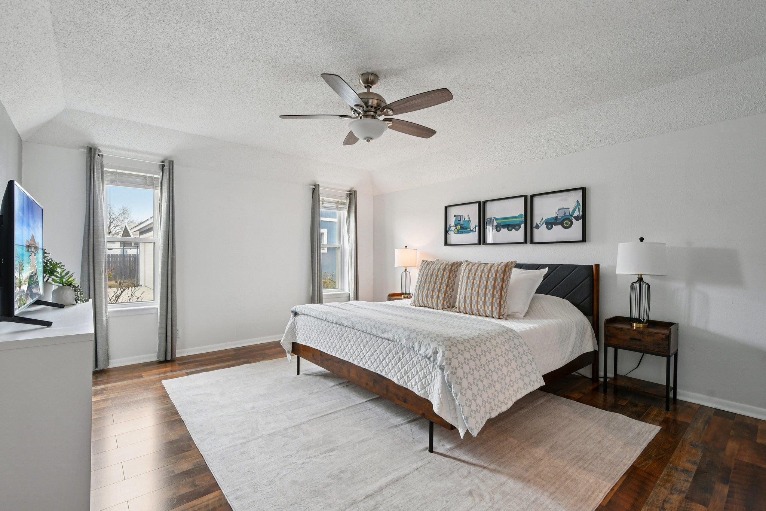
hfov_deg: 100.4
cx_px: 383
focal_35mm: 15
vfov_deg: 77.3
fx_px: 319
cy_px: 256
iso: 400
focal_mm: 10
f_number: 8
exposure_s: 1/15
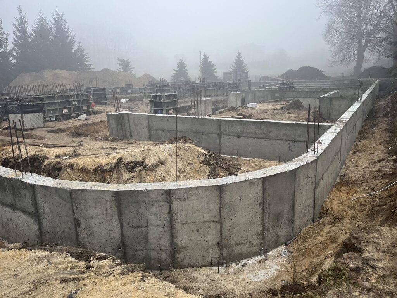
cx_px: 198
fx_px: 298
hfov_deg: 67.3
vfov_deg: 53.1
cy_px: 149
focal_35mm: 26
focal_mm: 5.1
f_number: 1.6
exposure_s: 1/122
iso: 80
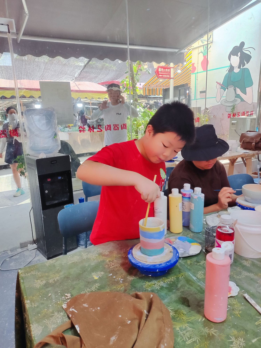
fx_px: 251
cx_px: 130
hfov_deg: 54.9
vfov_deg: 69.4
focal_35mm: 25
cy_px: 174
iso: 113
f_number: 1.79
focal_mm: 4.71
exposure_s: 1/100
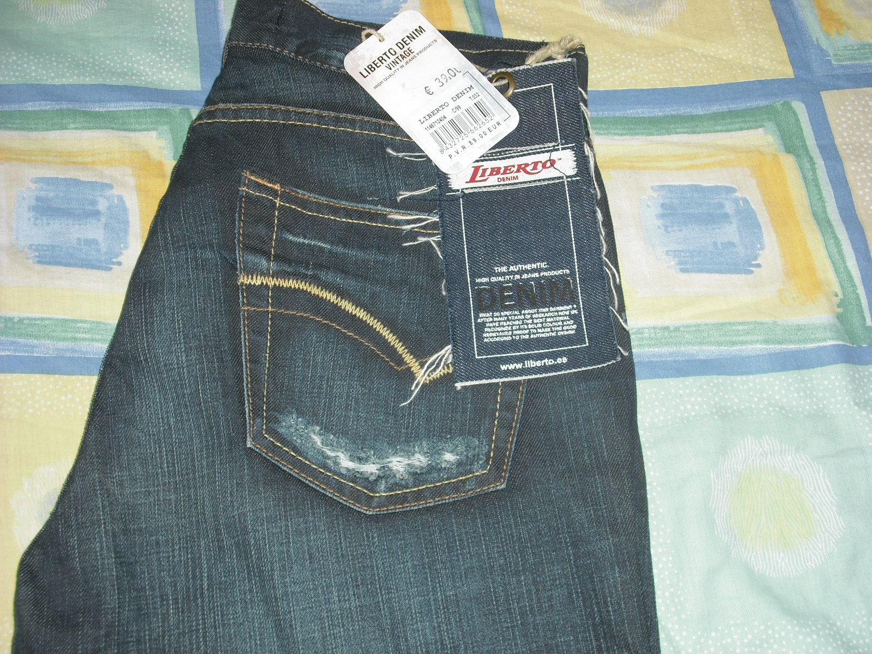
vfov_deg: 37.7
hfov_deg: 49.0
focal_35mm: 38
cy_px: 327
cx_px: 436
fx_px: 957
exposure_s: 1/60
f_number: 2.8
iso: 100
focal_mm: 6.2
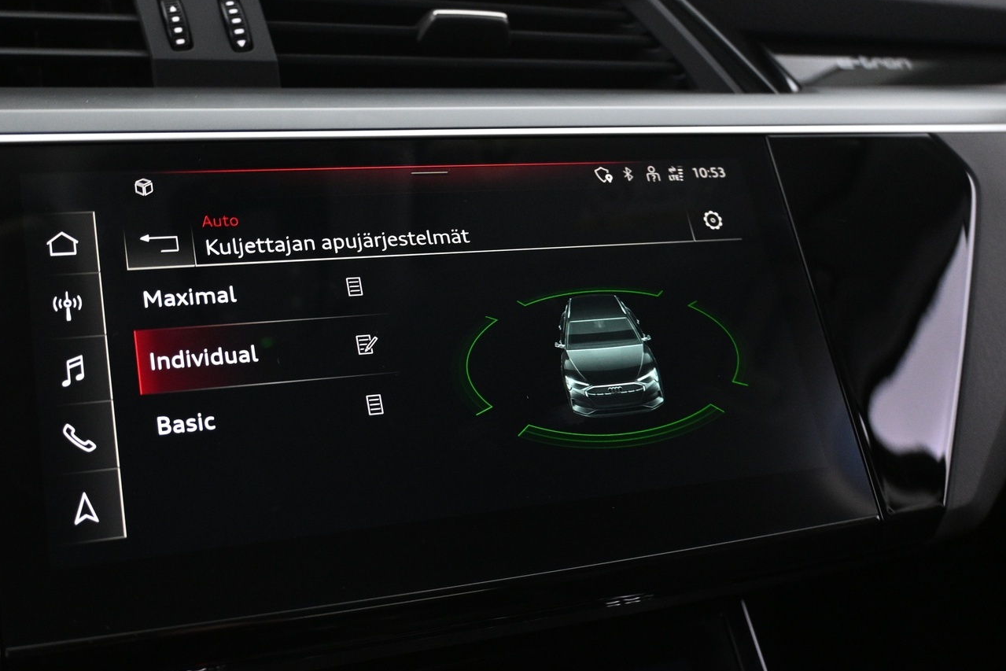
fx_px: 1088
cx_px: 417
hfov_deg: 49.4
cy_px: 352
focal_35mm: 39
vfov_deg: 34.3
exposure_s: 1/25
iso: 1600
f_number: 3.8
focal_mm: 20.5
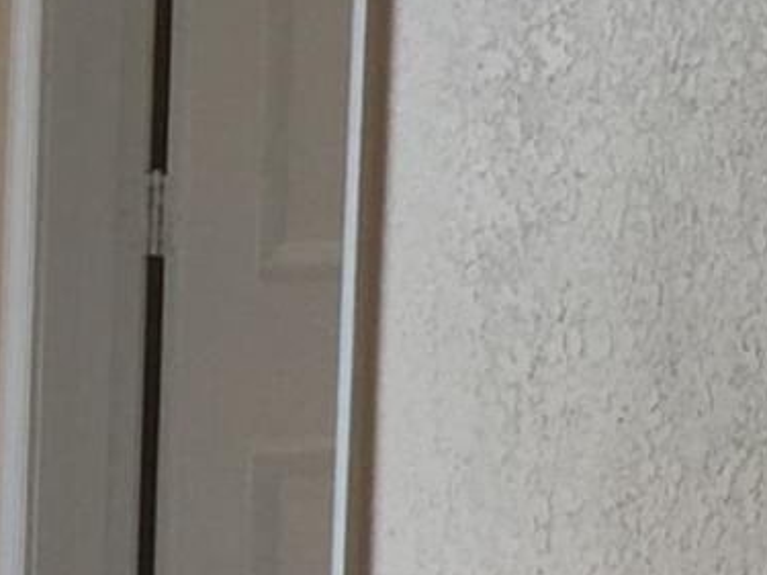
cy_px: 221
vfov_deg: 6.7
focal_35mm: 223
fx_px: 4940
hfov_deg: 8.5
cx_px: -661
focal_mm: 4.15
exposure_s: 1/60
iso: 32
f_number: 2.2
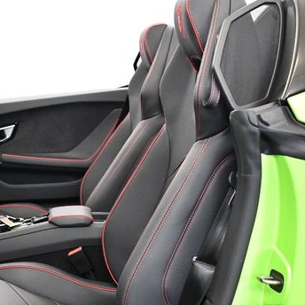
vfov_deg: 30.0
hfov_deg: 29.0
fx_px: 568
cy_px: 186
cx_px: 40
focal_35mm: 57
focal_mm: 18
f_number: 3.5
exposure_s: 1/125
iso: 2800
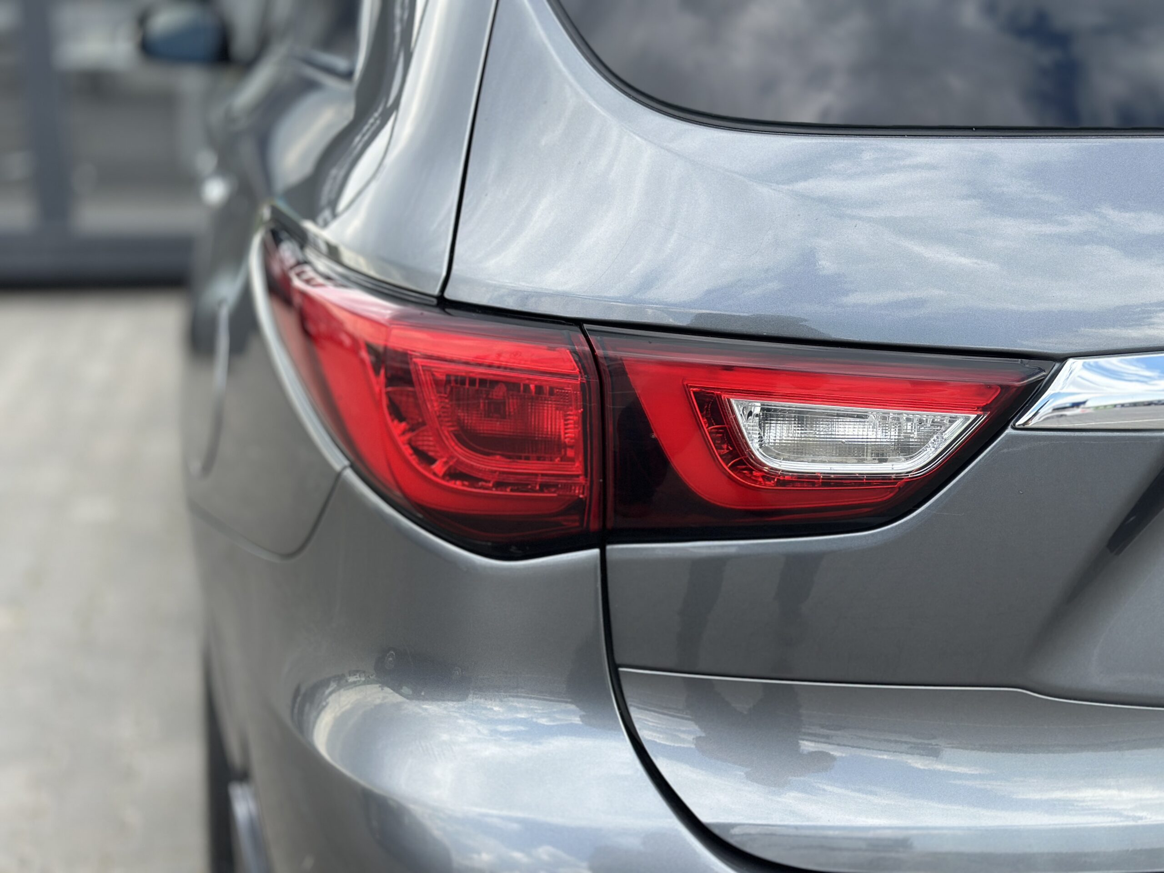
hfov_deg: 39.7
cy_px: 436
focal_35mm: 48
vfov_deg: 30.3
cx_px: 582
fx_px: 1614
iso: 80
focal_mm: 6.86
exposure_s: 1/927
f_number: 1.78
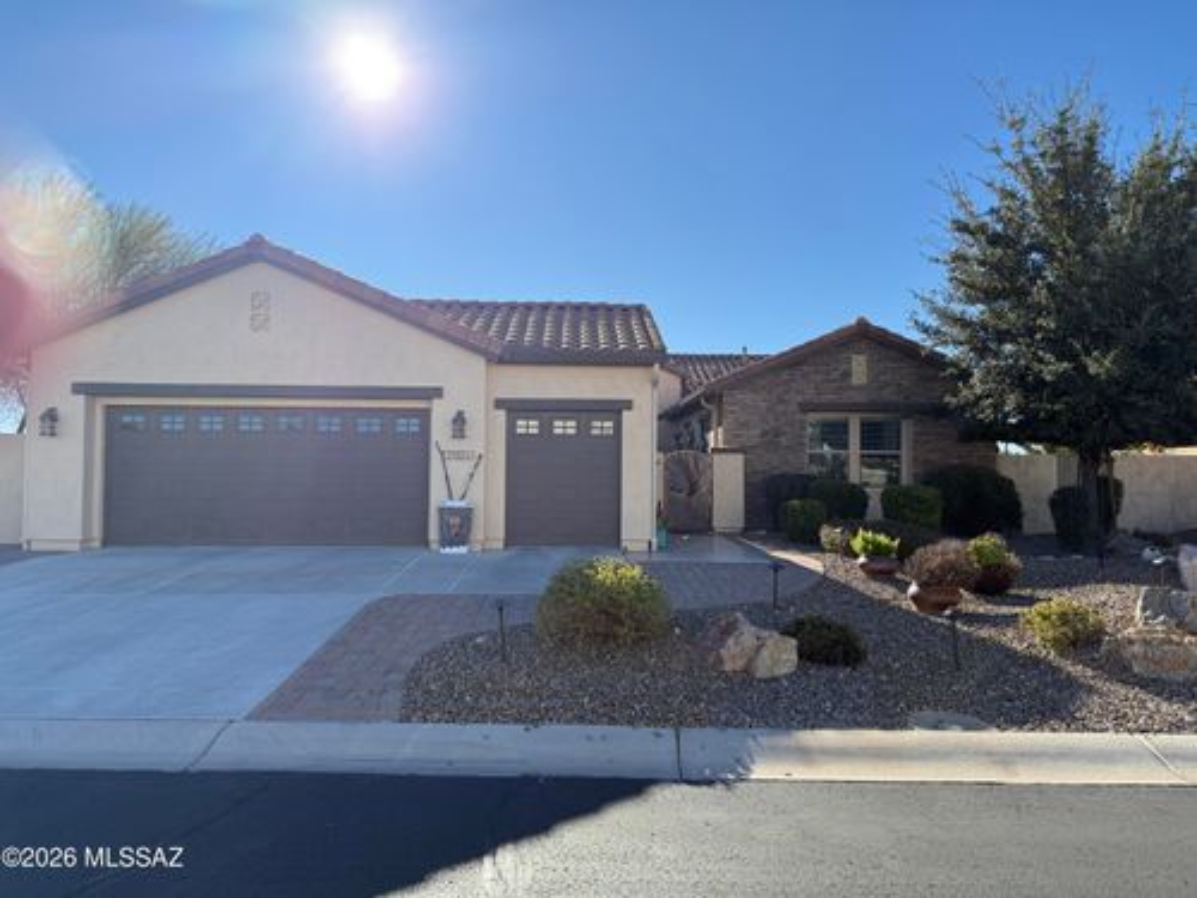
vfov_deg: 56.8
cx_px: 598
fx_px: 830
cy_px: 449
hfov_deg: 71.6
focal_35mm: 24
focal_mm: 6.76
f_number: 1.78
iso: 100
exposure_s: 1/2370
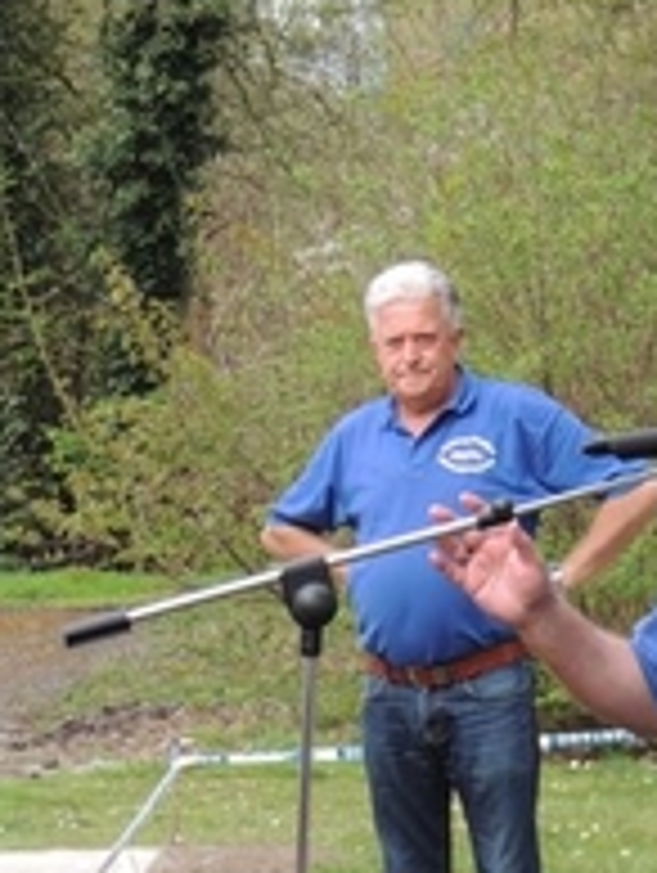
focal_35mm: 216
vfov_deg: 9.1
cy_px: 878
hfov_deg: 6.9
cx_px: 567
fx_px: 5454
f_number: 3.9
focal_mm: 12.4
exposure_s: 1/250
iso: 100
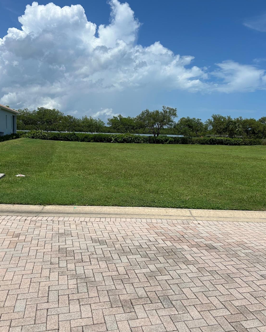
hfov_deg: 51.5
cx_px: 131
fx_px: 275
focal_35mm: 28
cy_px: 162
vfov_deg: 62.2
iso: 50
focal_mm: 5.7
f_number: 1.5
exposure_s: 1/9434
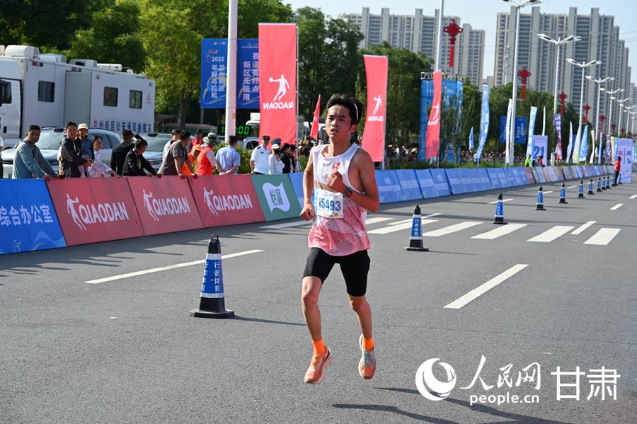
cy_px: 212
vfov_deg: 18.2
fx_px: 1326
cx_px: 318
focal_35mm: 75
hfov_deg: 27.0
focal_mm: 75
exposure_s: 1/320
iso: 100
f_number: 6.3
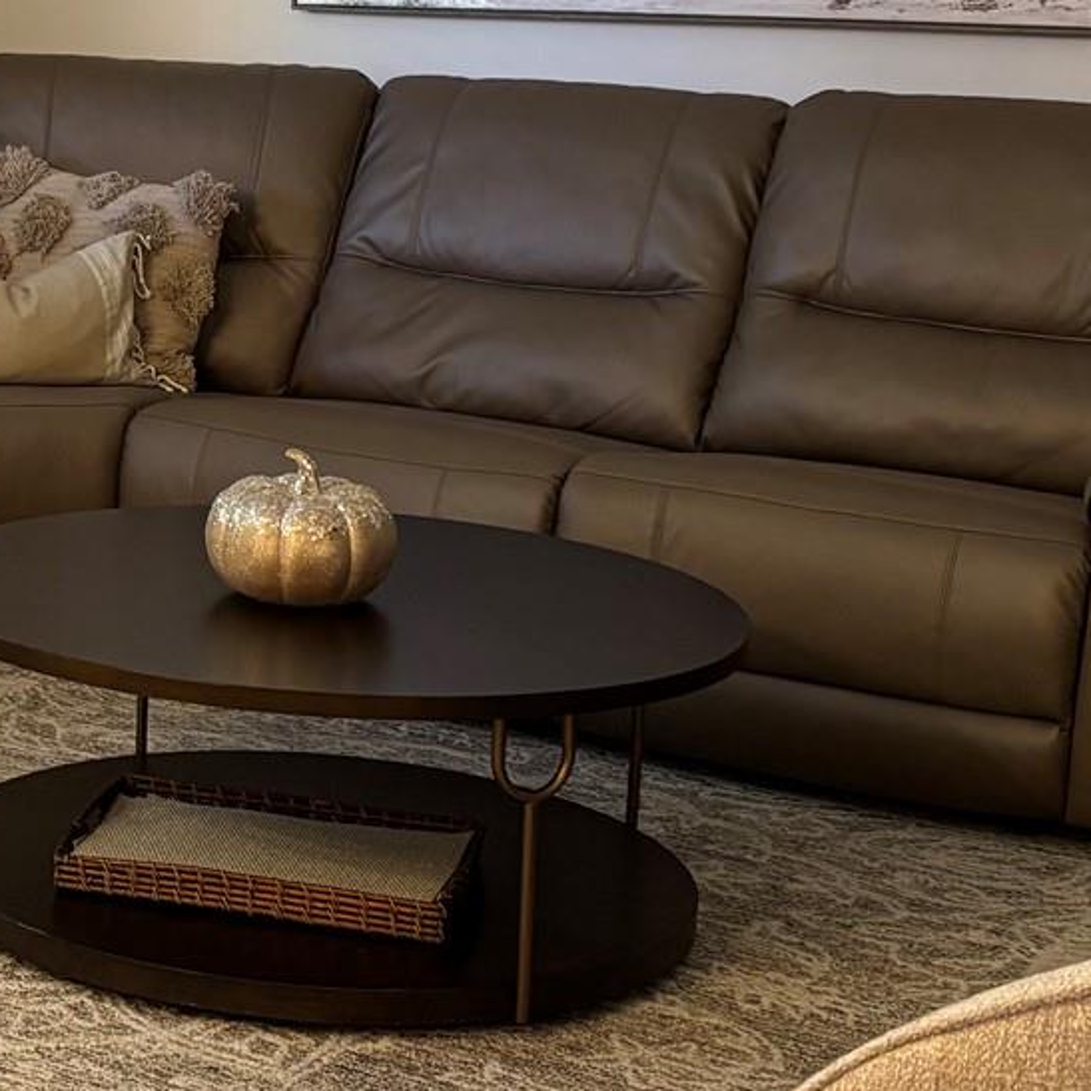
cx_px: -26
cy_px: 333
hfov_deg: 19.5
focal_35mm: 86
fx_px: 3067
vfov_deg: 20.1
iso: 200
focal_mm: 5.96
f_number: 1.6
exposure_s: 1/60
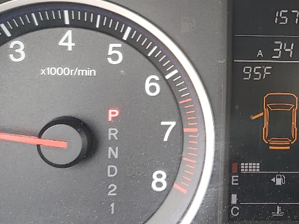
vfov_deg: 17.1
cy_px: 67
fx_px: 743
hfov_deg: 22.1
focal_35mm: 86
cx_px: 284
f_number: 1.5
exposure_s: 1/120
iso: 50
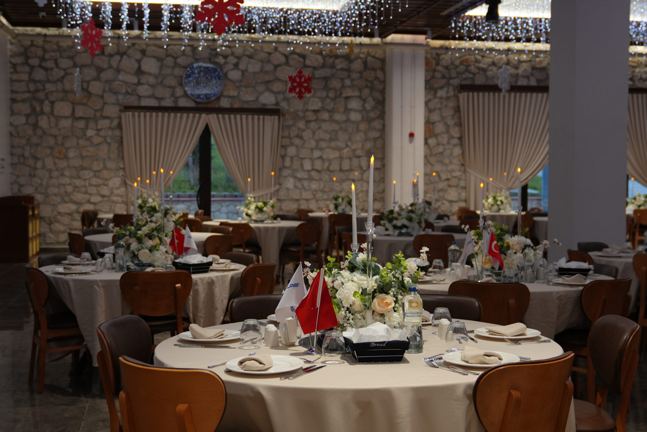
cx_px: 324
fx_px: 890
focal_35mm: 50
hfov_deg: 40.0
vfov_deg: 27.3
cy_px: 216
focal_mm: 33
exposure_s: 1/200
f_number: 2.8
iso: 400
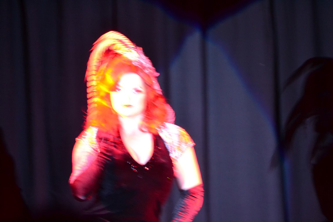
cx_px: 166
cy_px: 111
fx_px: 2220
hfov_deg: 8.6
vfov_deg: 5.7
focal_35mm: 240
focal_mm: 160
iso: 3200
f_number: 5.3
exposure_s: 1/4
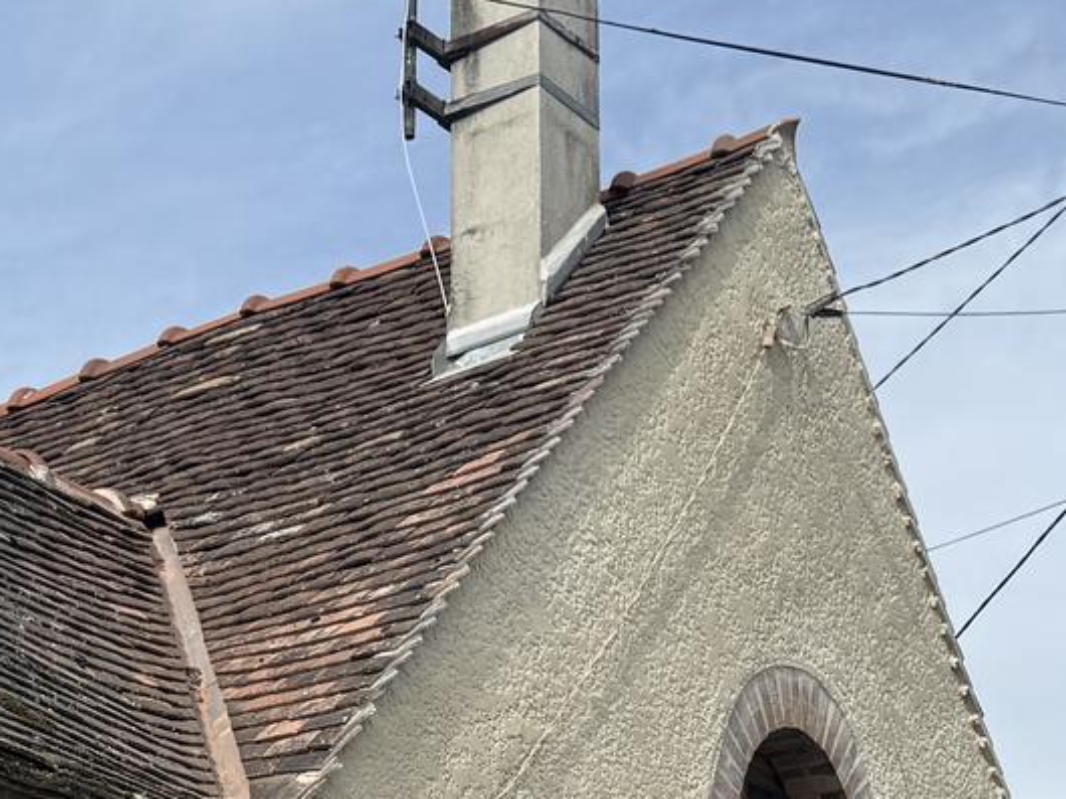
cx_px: 410
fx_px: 2678
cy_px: 1429
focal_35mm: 87
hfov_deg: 22.5
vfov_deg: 14.8
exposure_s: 1/4975
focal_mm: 6.76
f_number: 1.78
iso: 80
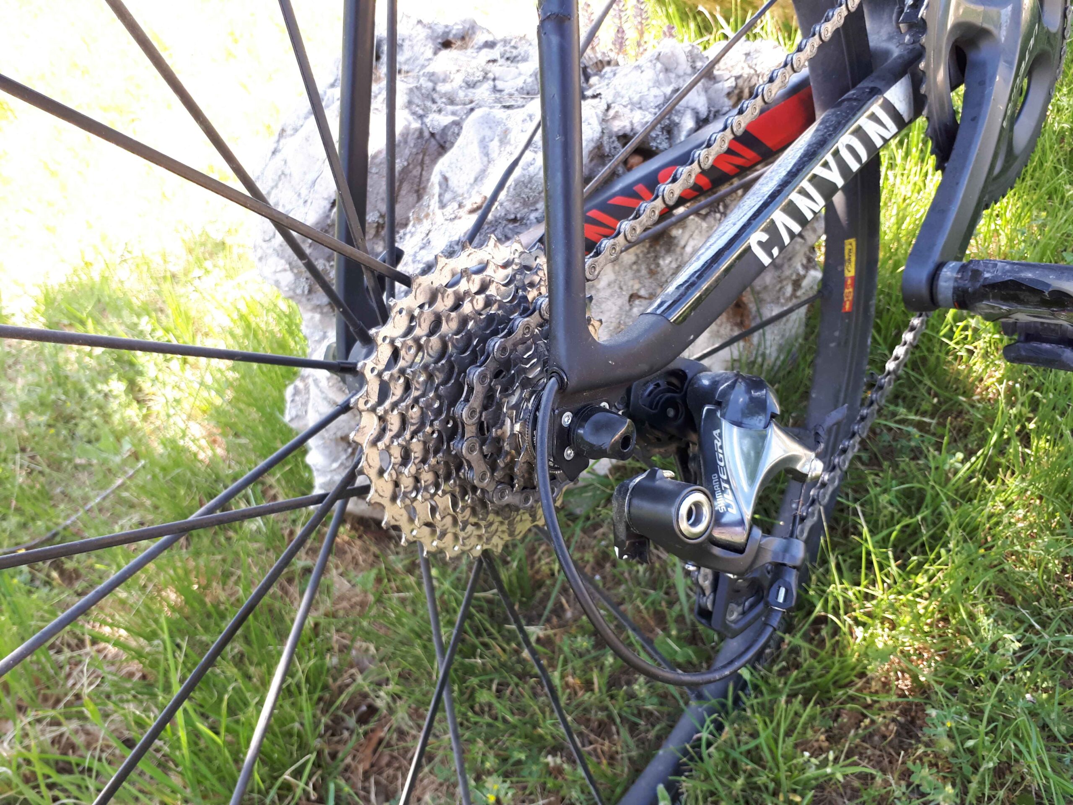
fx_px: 837
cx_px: 536
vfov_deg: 51.4
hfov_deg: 65.3
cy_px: 402
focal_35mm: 27
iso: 50
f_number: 1.9
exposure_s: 1/100
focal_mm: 3.6
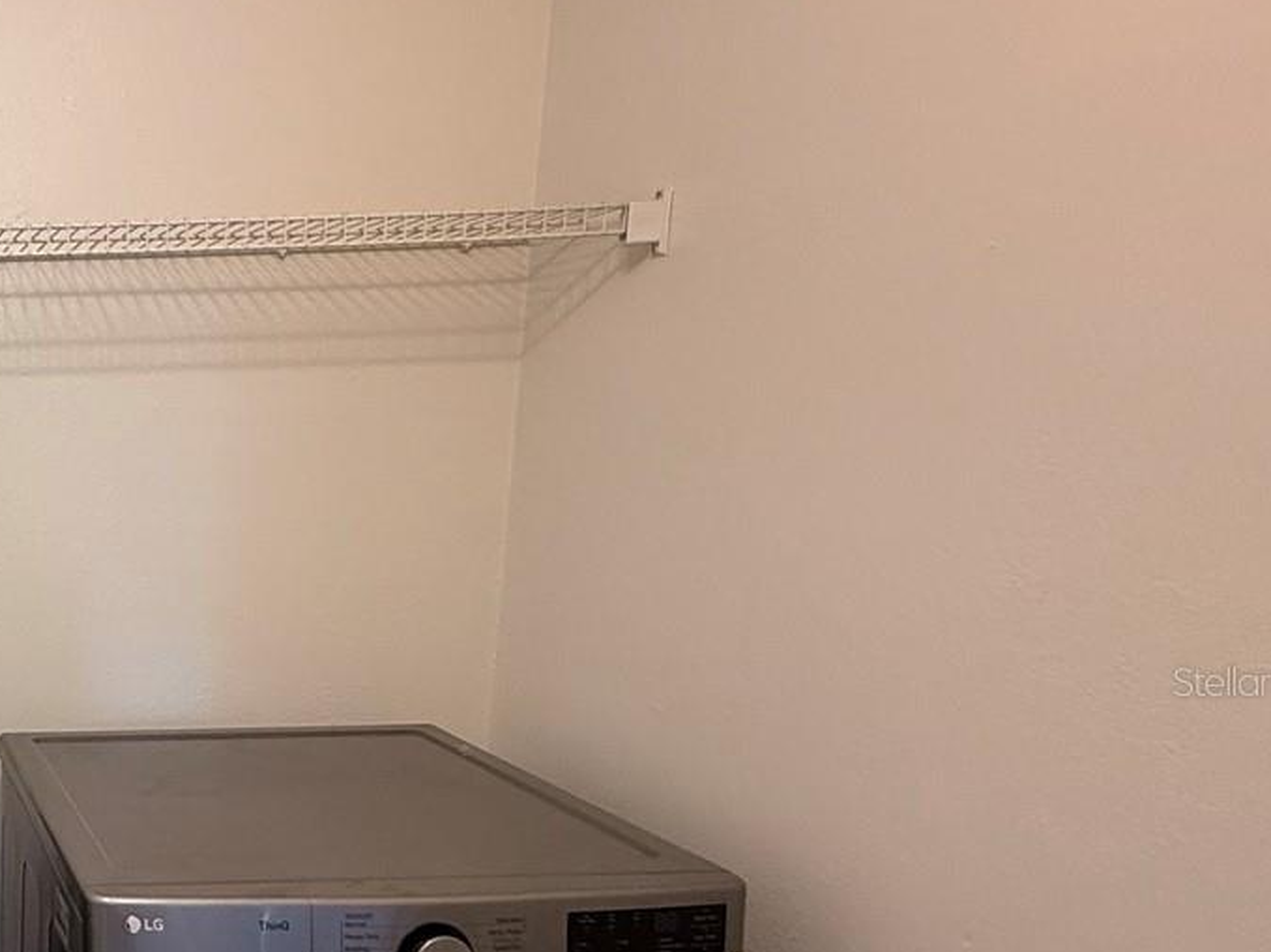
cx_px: -148
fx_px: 1211
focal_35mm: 33
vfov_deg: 42.0
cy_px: 681
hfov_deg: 42.5
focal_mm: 2.22
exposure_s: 1/120
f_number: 2.2
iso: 250
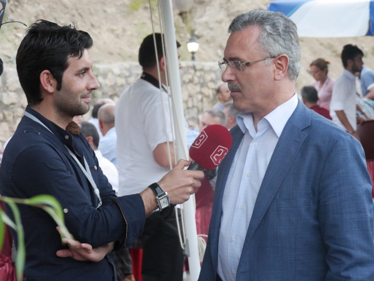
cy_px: 140
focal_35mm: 96
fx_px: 1037
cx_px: 187
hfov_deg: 20.4
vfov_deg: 15.4
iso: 3200
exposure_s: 1/80
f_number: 5.5
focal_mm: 48
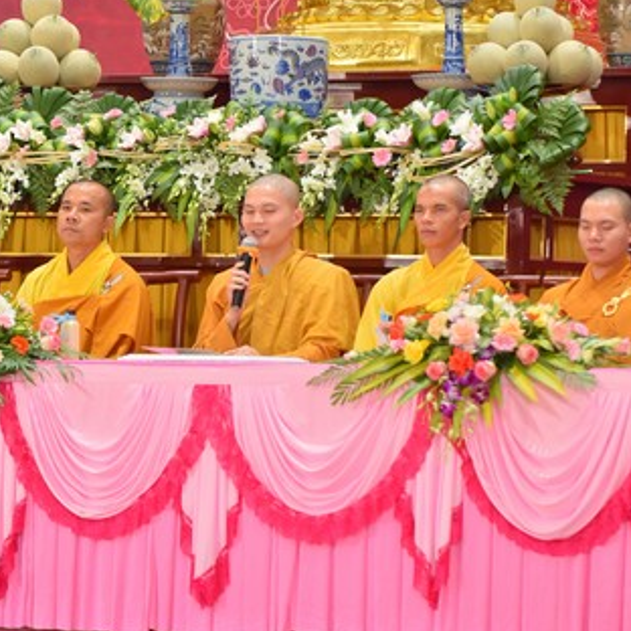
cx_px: 264
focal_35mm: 221
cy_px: 160
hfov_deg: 7.9
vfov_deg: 7.9
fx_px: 4558
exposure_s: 1/200
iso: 1000
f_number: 3.2
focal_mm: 125
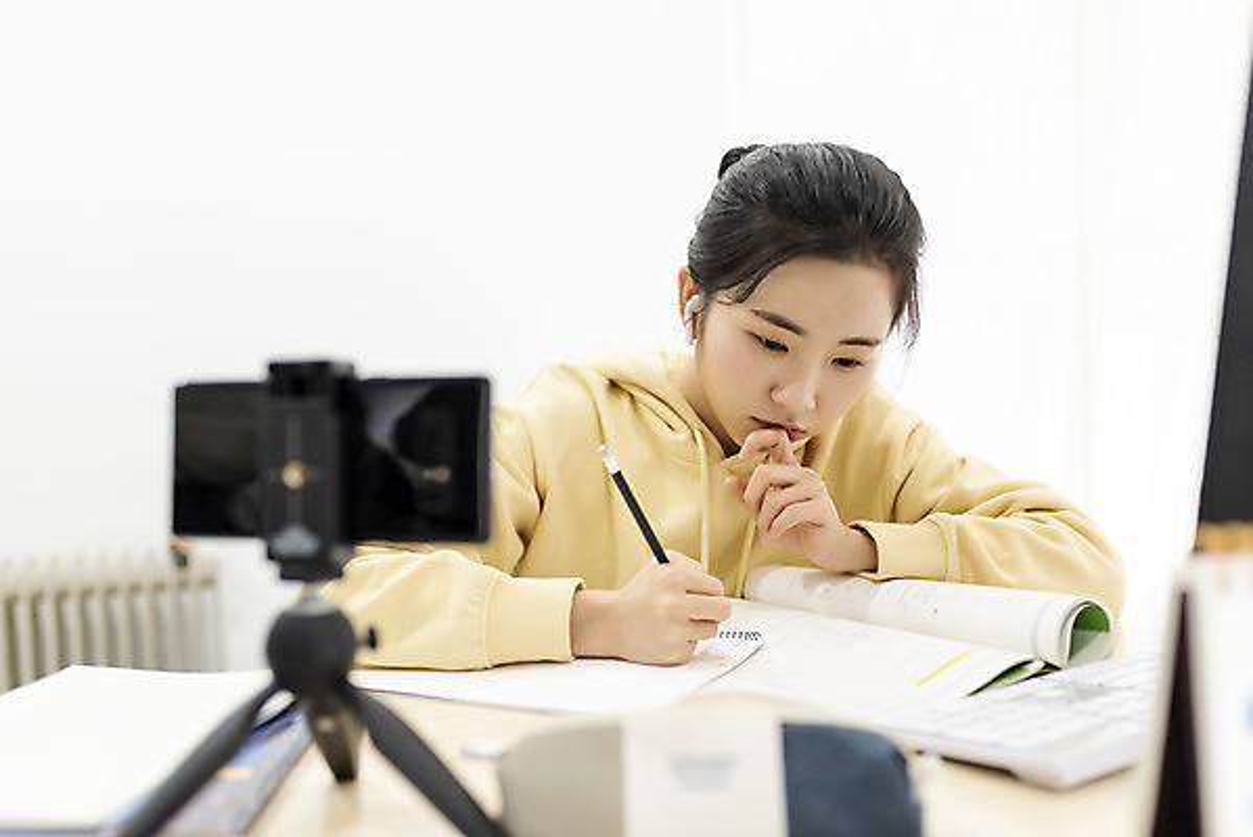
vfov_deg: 37.9
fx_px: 1219
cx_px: 626
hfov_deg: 54.4
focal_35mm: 35
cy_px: 418
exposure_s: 1/125
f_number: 2
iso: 640
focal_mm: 35
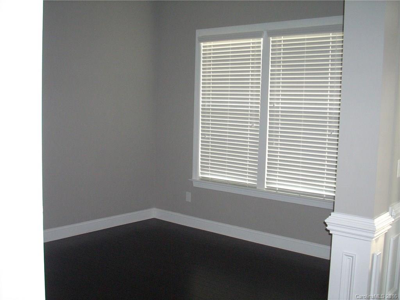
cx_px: 200
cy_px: 150
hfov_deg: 50.1
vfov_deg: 38.7
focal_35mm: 37
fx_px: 428
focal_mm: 6.2
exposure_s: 1/60
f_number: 2.8
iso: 259
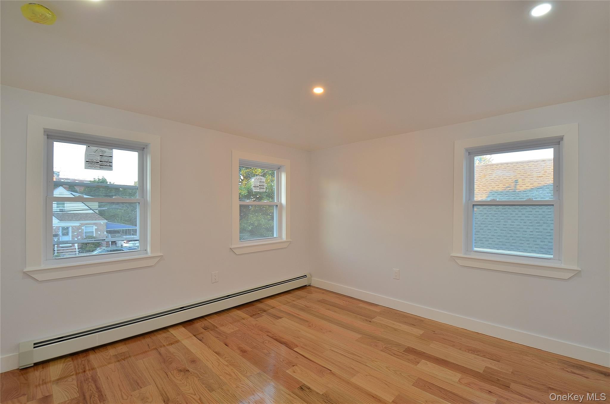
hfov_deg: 100.5
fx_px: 254
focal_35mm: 15
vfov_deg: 77.1
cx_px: 305
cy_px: 202
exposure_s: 1/6
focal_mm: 10
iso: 100
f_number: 7.1
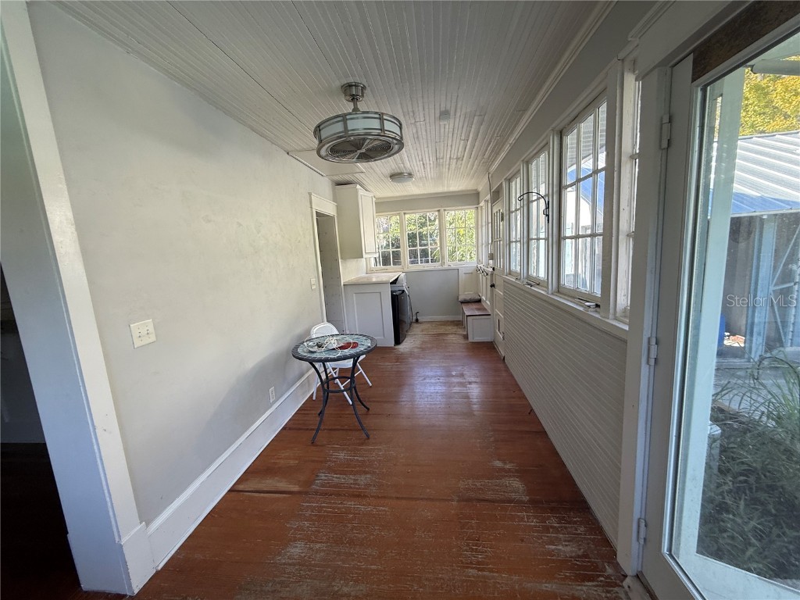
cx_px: 400
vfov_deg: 85.7
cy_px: 300
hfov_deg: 102.1
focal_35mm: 14
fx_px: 324
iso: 50
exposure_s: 1/99
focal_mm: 2.22
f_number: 2.2
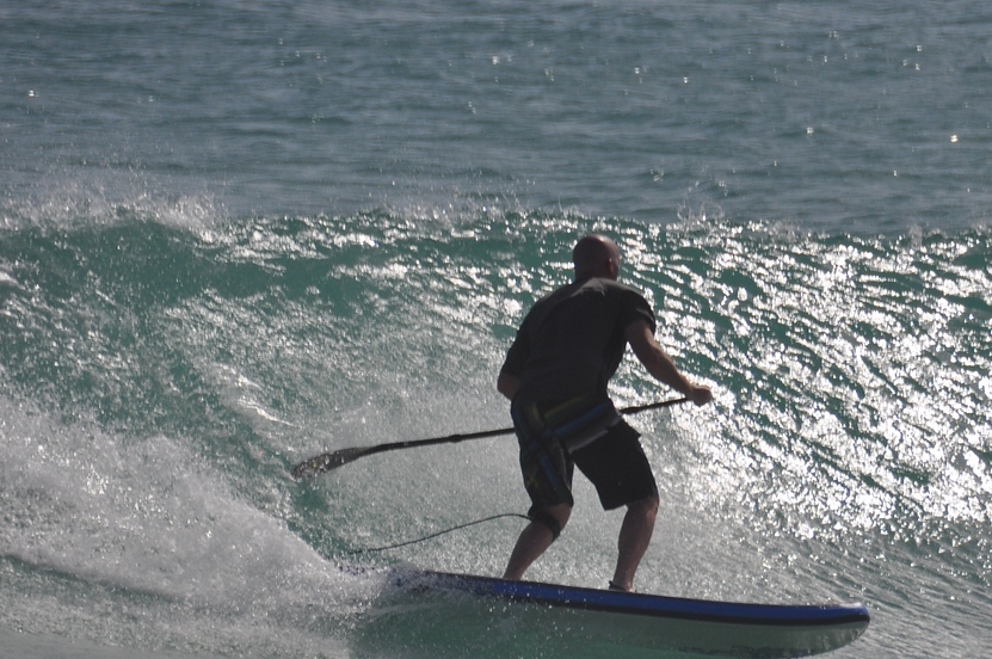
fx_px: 23835
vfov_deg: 1.6
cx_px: 842
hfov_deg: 2.4
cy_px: 594
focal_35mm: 866
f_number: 8
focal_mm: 300
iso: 200
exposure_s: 1/2000
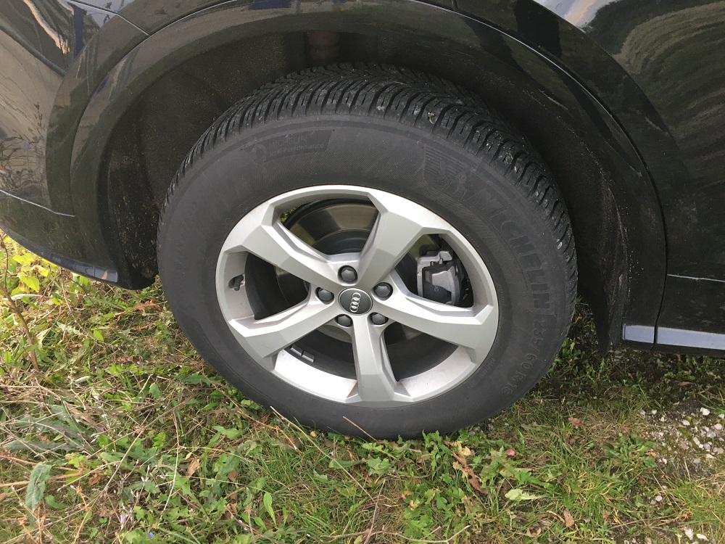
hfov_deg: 61.7
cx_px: 362
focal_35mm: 29
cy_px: 272
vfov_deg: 48.2
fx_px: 607
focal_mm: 4.15
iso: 100
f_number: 2.2
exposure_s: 1/33
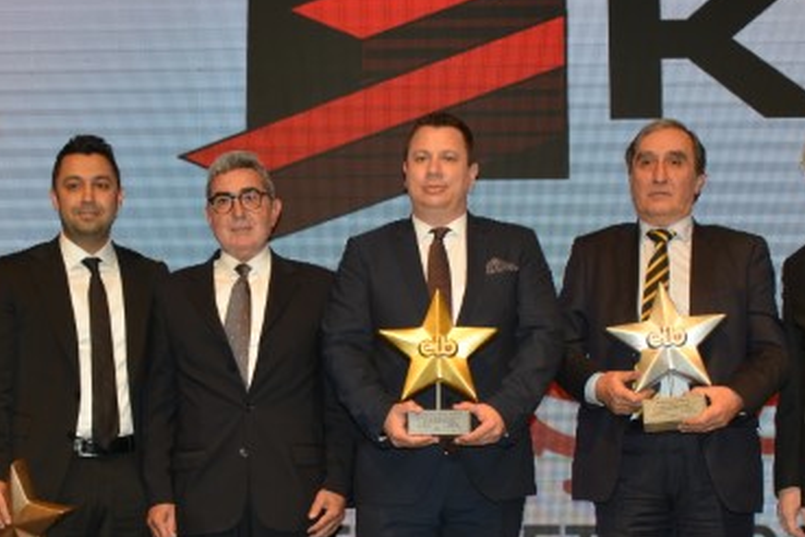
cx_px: 362
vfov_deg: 17.4
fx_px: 1744
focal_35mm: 78
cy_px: 411
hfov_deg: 26.0
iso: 640
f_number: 5.6
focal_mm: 36
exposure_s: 1/200
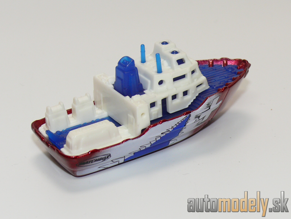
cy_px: 110
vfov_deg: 14.4
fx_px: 866
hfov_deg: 19.1
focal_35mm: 103
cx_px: 146
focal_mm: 13.5
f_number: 4
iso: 100
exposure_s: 1/30
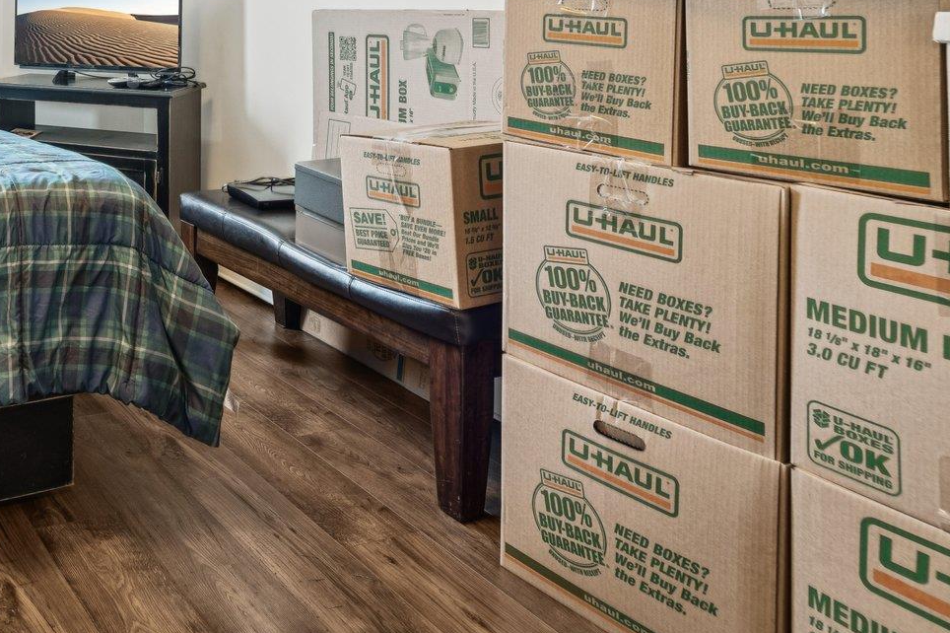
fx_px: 897
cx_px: -12
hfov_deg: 46.2
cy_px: 0
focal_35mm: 34
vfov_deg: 35.2
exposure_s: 1/3.33
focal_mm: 16
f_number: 8
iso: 250
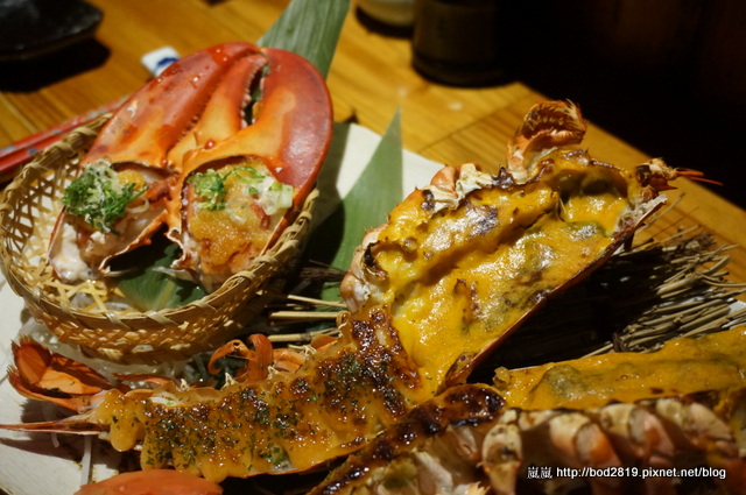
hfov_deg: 45.0
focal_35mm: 44
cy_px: 248
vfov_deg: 30.8
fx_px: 900
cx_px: 373
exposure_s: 1/60
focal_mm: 29
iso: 2500
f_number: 4.5
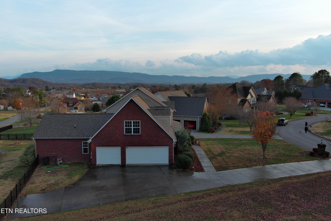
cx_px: 166
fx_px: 267
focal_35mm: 29
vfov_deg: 45.0
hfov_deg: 63.7
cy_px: 110
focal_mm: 10.57
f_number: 2.8
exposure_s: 1/405
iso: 100
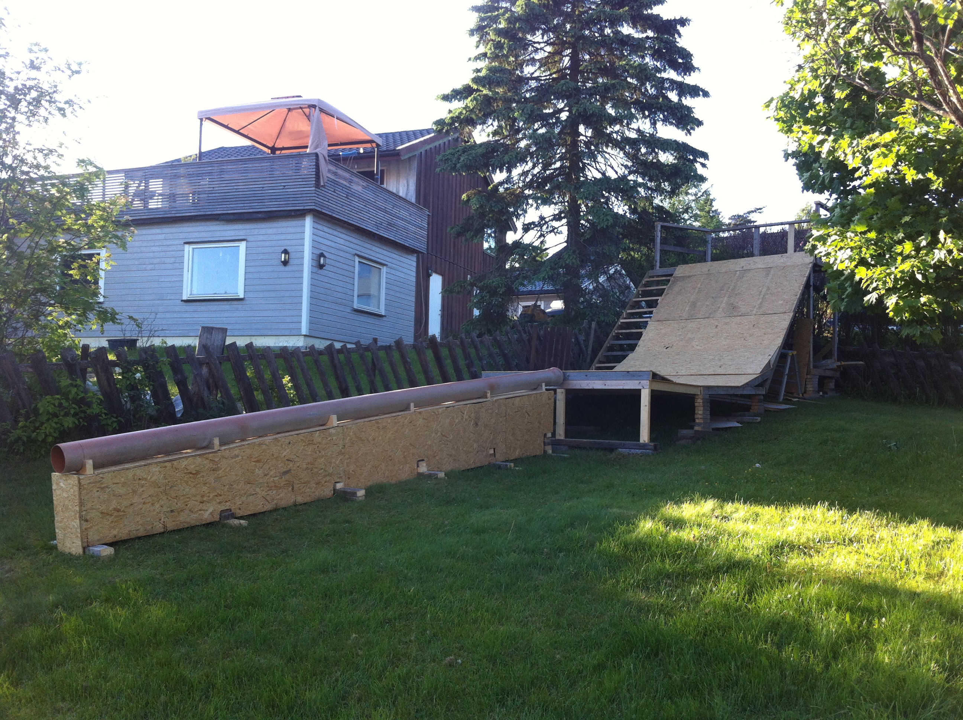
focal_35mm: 35
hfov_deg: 52.7
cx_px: 482
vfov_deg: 40.6
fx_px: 972
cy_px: 360
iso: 80
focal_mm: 3.85
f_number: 2.8
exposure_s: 1/160
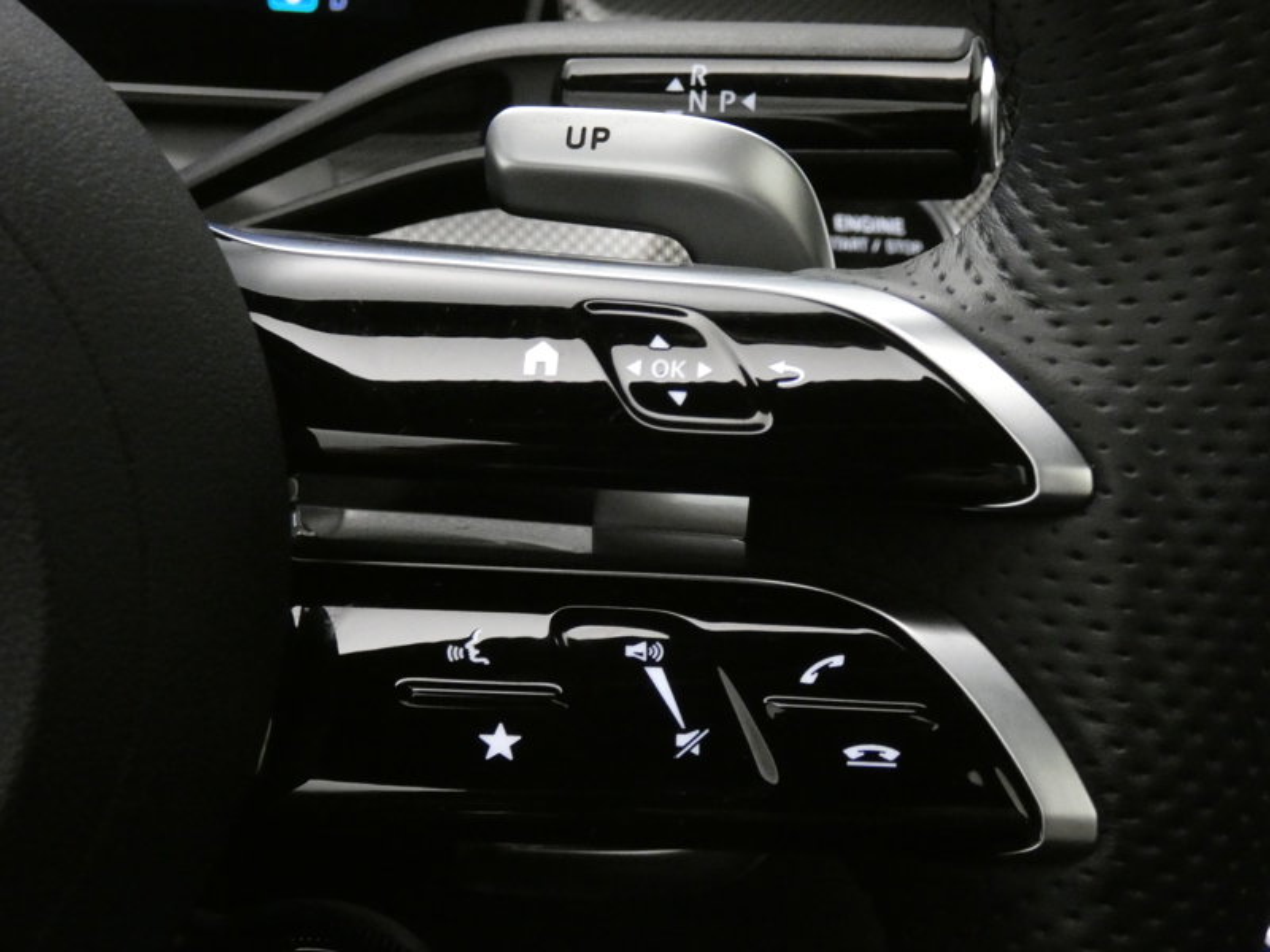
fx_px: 2421
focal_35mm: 66
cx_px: 635
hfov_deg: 29.4
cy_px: 476
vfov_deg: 22.3
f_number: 4.2
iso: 1600
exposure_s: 1/13
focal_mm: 11.9
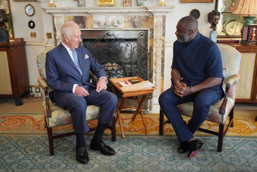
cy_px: 86
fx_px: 250
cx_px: 128
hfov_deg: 54.4
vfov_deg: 37.9
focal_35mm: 35
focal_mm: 35
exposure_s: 1/250
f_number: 1.8
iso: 1600
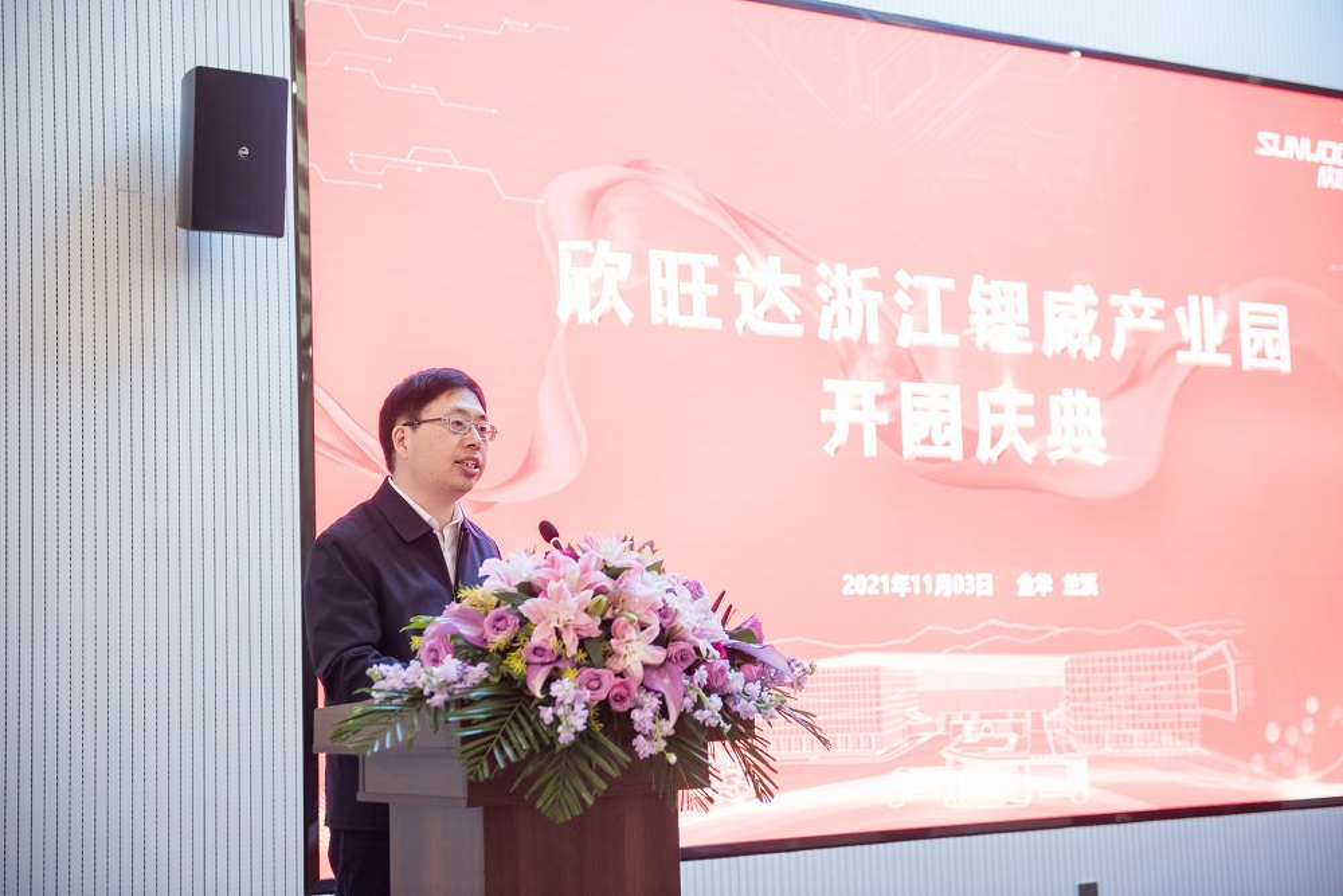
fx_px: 2164
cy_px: 448
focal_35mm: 58
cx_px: 672
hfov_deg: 34.5
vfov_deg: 23.4
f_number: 3.3
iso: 1000
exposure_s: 1/180
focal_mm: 58
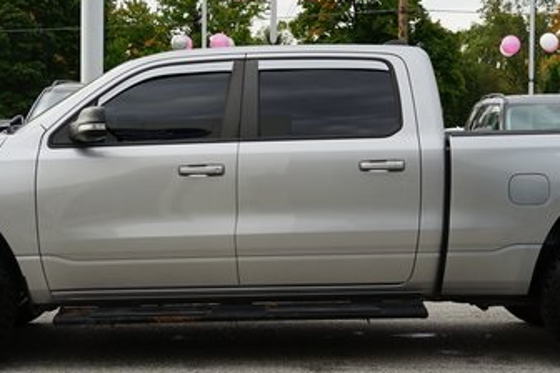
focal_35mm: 82
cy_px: 152
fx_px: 1275
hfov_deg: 24.8
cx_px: 305
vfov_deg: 16.6
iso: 100
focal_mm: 43
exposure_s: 1/80
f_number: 7.1
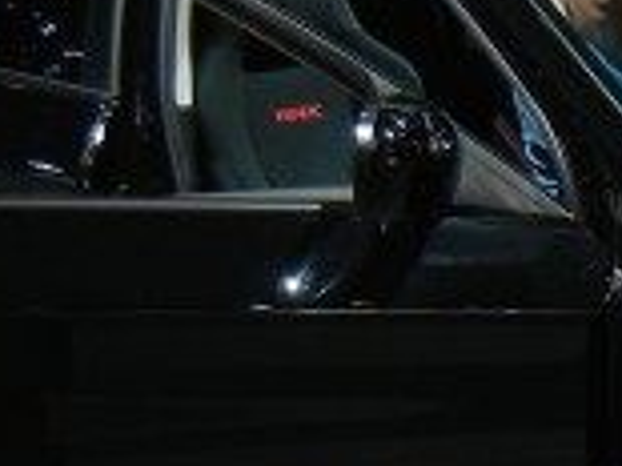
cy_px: 370
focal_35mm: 155
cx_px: 843
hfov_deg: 12.3
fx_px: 2783
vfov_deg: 9.5
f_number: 3.5
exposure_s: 1/60
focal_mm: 5.4
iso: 248
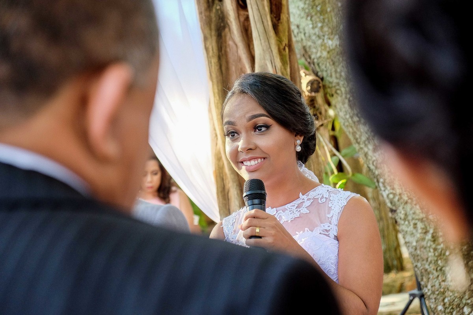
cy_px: 158
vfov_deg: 16.5
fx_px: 1090
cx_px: 236
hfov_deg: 24.5
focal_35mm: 83
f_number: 4
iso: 1600
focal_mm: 55
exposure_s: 1/100
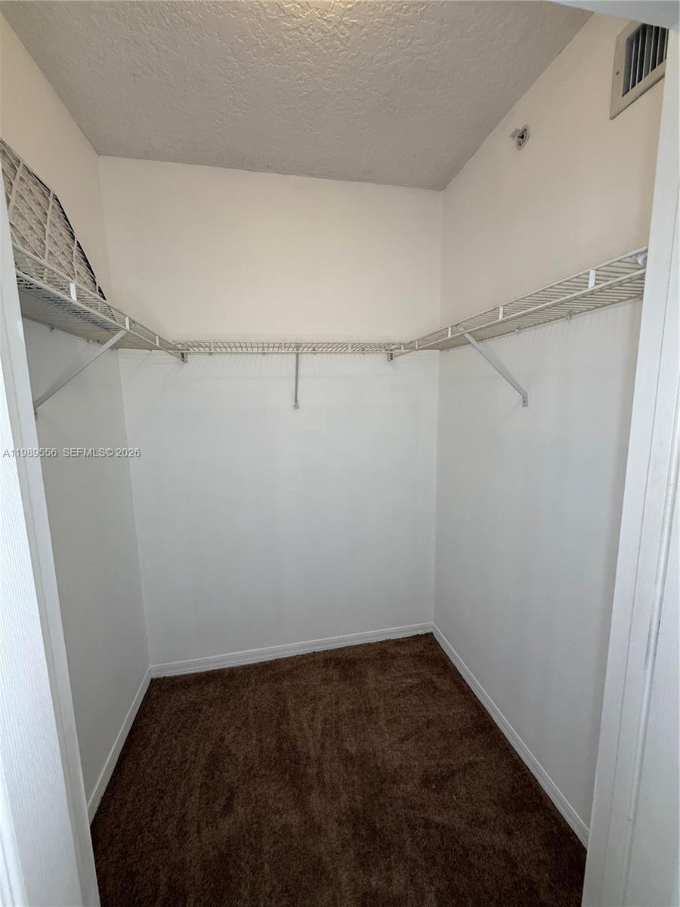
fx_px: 367
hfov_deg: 85.7
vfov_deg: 102.1
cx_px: 340
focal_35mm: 14
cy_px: 454
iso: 200
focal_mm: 2.22
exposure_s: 1/120
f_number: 2.2
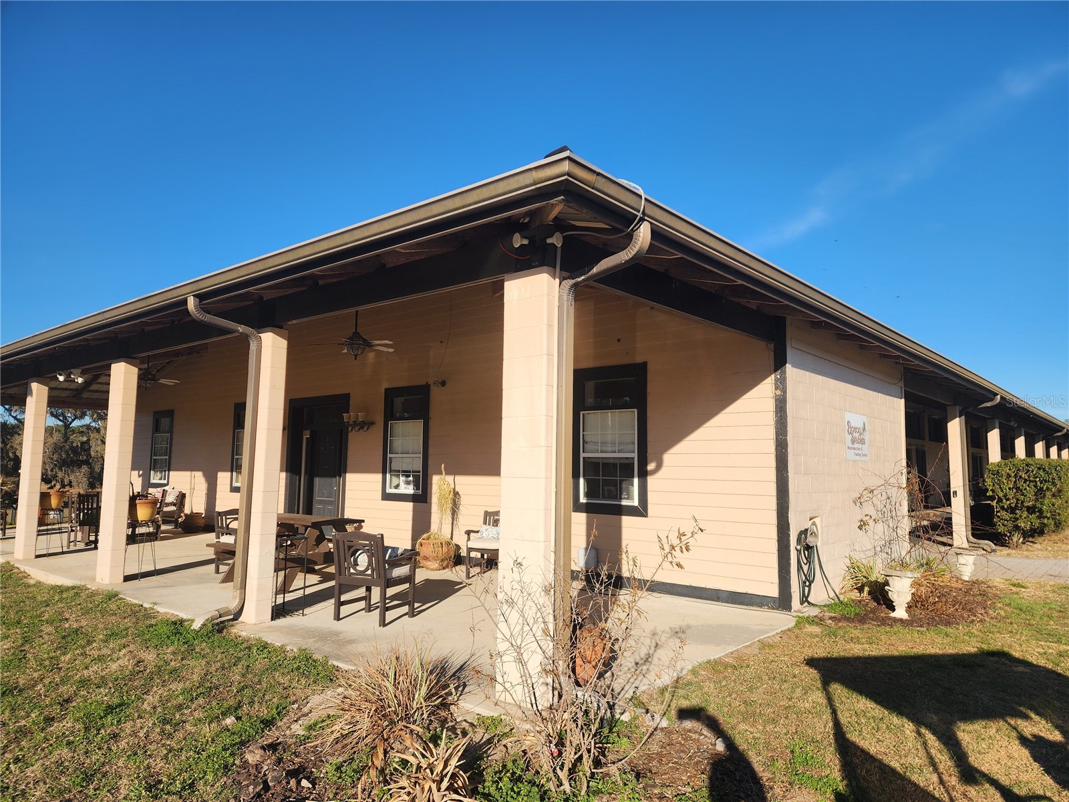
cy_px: 401
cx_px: 534
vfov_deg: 58.9
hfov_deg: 73.9
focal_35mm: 23
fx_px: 710
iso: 12
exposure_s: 1/1084
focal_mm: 6.4
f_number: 1.8
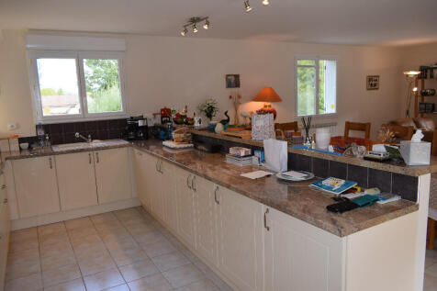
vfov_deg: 47.9
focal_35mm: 27
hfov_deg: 67.4
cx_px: 218
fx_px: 328
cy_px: 146
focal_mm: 18
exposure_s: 1/125
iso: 450
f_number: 5.6
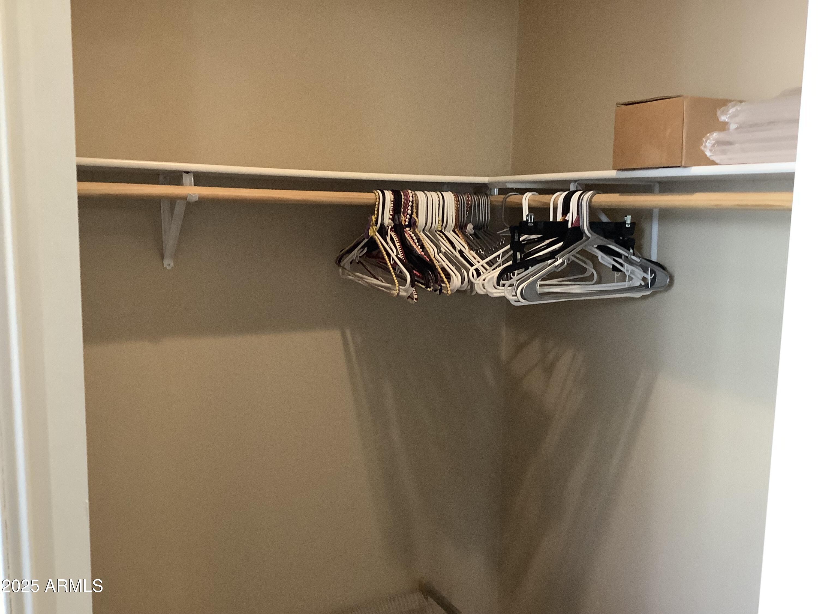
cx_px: 409
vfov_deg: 45.4
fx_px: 733
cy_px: 307
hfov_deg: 58.4
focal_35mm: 31
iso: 400
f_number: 2.4
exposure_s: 1/30
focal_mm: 3.3
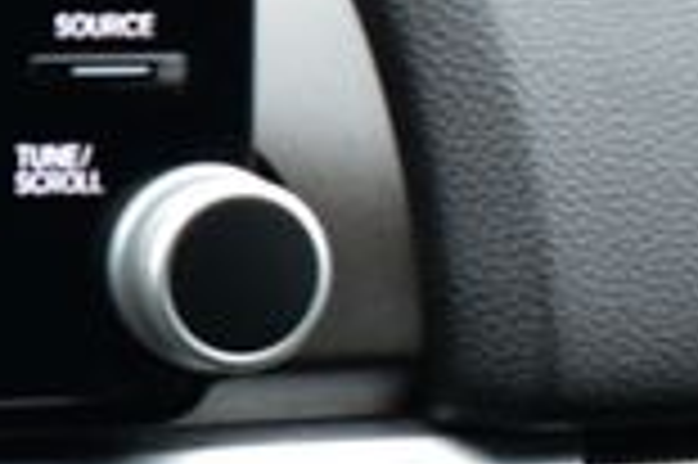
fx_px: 3003
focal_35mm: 155
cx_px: -599
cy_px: 117
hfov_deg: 12.1
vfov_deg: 8.8
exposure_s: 1/20
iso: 400
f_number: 6.3
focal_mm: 25
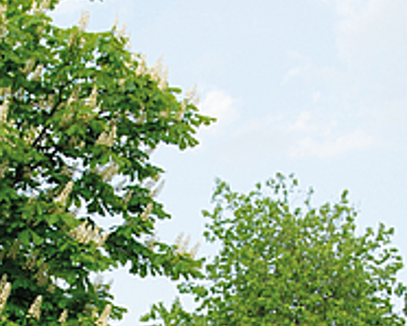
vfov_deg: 10.7
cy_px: 439
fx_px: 1699
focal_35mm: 141
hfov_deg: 13.6
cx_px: 161
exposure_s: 1/200
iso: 200
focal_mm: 28
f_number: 7.1
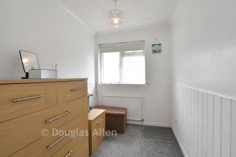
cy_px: 78
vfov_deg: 77.4
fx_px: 98
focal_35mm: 15
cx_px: 118
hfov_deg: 100.4
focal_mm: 10
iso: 100
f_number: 8
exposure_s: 1/2.5
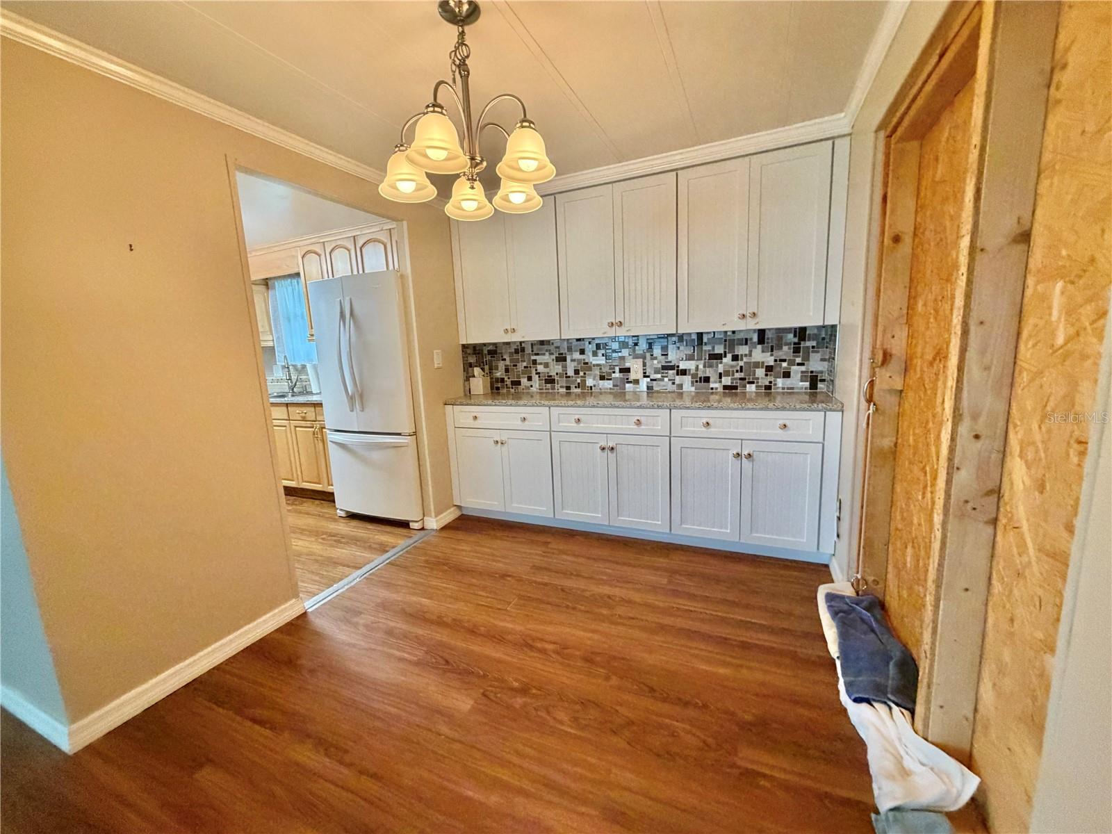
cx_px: 556
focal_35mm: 14
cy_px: 417
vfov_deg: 85.7
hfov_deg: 102.1
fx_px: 450
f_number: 2.2
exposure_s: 1/60
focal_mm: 2.22
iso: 500
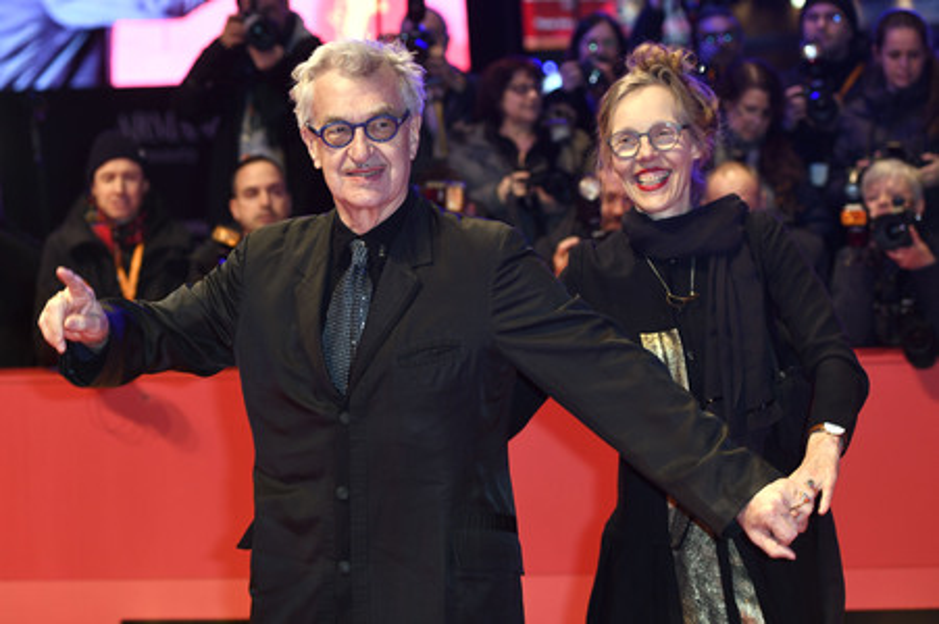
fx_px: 1824
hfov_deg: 28.9
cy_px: 312
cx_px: 470
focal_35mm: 70
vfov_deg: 19.4
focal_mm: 70
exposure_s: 1/200
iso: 800
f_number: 3.5
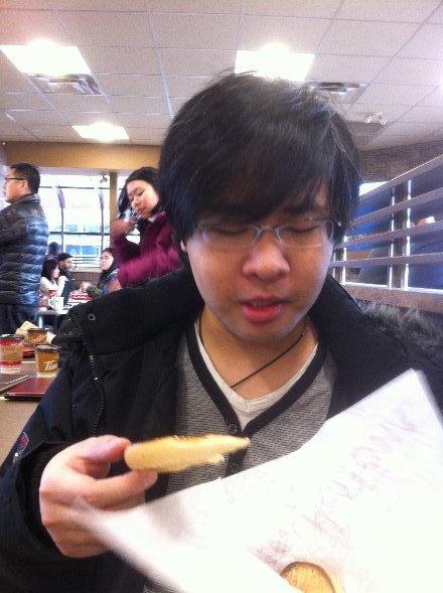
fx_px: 599
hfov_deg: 40.6
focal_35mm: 35
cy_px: 296
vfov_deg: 52.7
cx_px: 222
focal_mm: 3.85
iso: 200
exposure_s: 1/15
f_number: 2.8
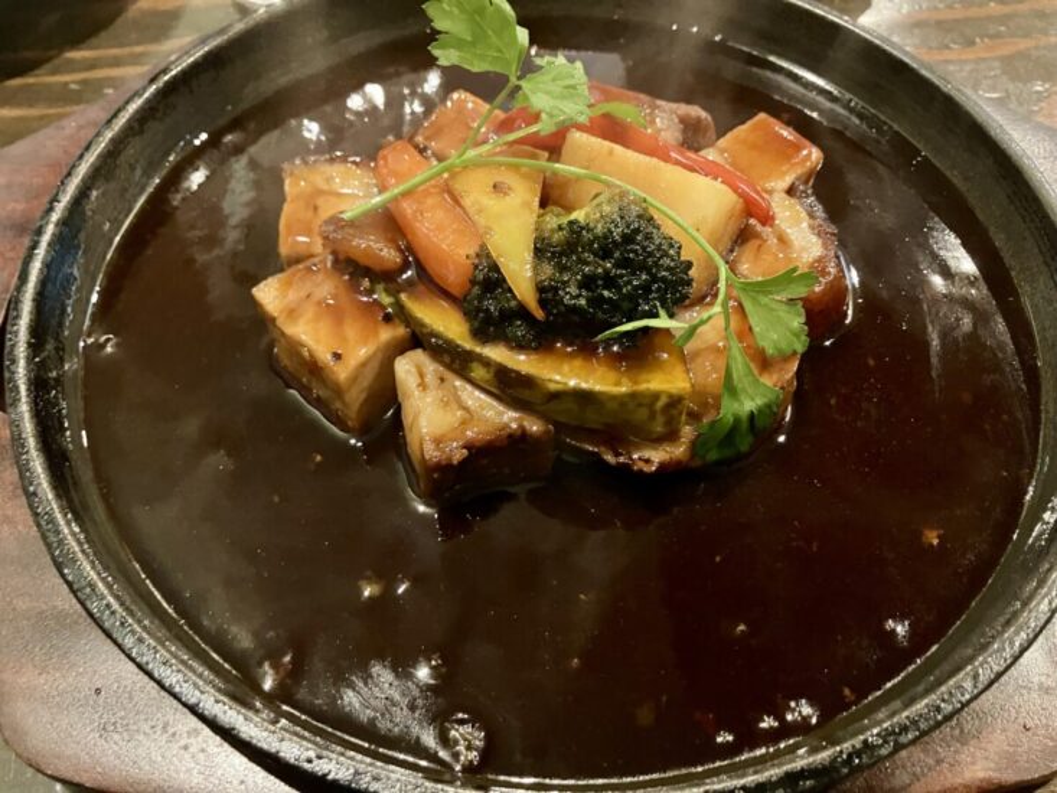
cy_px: 396
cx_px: 528
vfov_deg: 49.8
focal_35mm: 28
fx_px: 855
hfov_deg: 63.4
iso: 640
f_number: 1.8
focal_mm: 3.99
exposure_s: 1/20
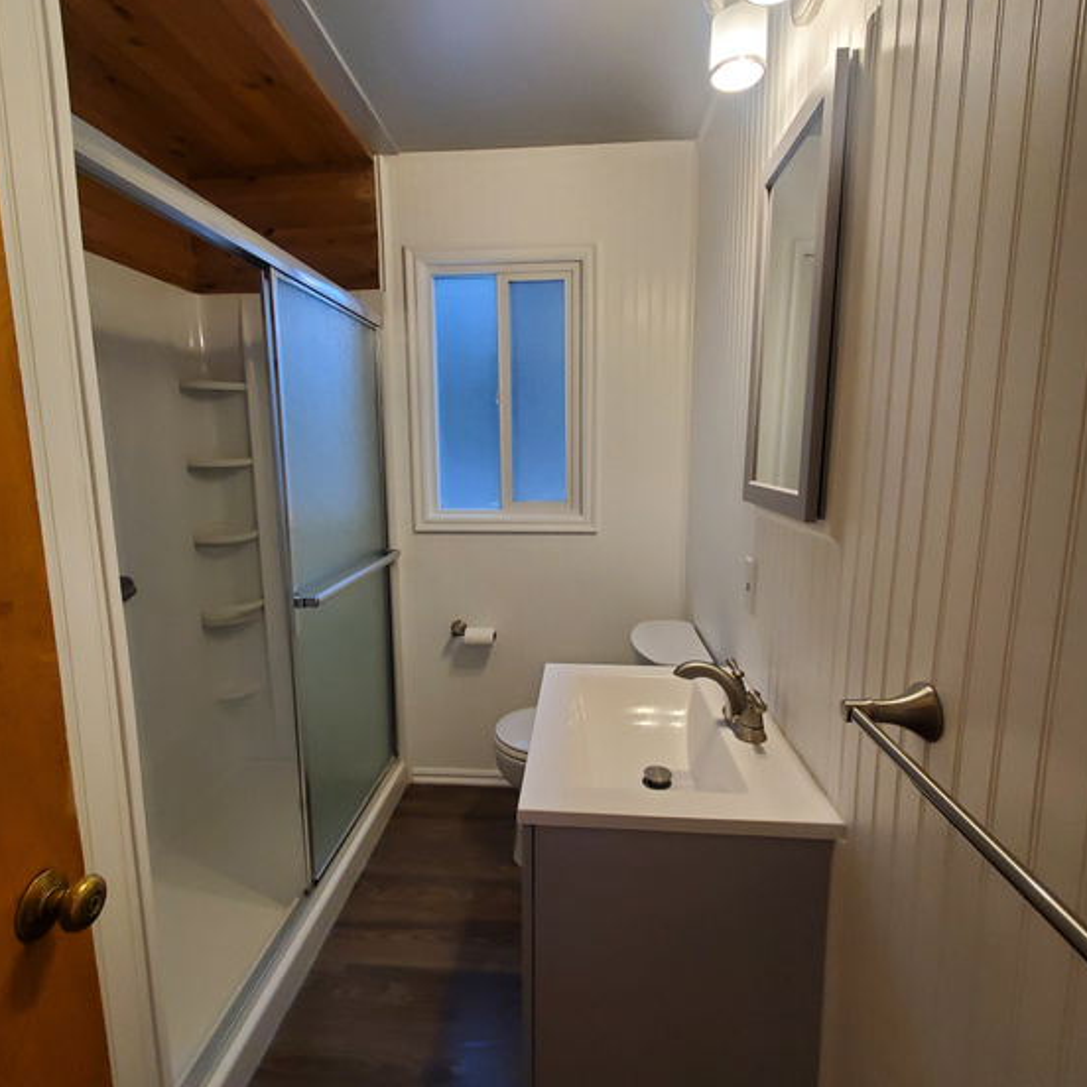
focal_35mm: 16
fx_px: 568
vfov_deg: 87.4
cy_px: 520
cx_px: 528
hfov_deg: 87.4
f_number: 2.2
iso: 250
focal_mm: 1.8
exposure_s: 1/60
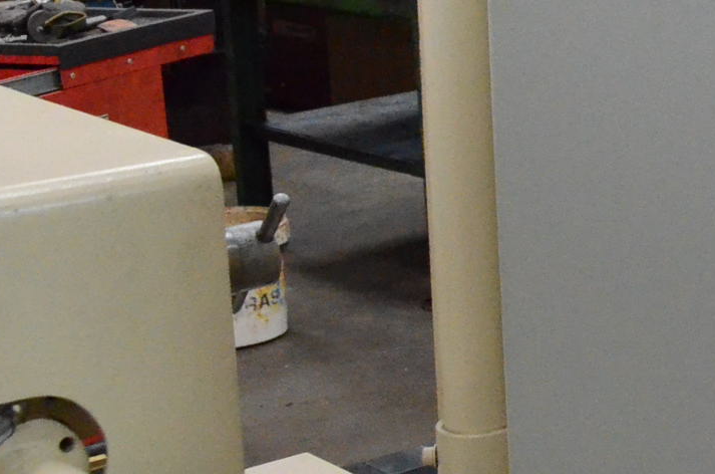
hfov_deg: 15.9
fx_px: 2259
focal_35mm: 114
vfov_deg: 11.8
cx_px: 1192
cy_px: -32
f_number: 6.3
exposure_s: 1/160
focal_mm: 22
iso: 6400
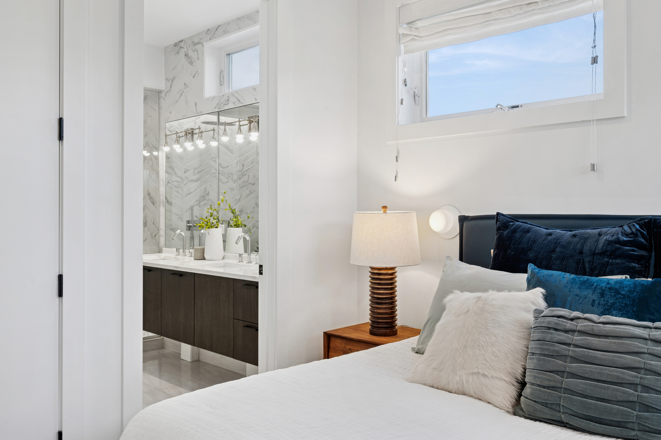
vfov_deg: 44.2
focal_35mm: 30
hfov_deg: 62.8
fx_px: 541
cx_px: 330
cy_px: 220
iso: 200
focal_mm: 29.5
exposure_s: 1/15
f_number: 9.5
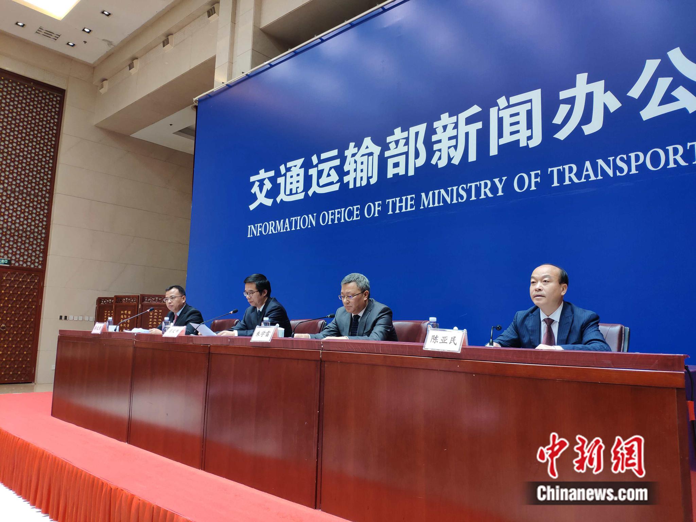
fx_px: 422
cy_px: 261
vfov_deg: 63.4
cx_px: 348
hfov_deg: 79.0
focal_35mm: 21
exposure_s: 1/50
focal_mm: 4.22
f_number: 1.8
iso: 320
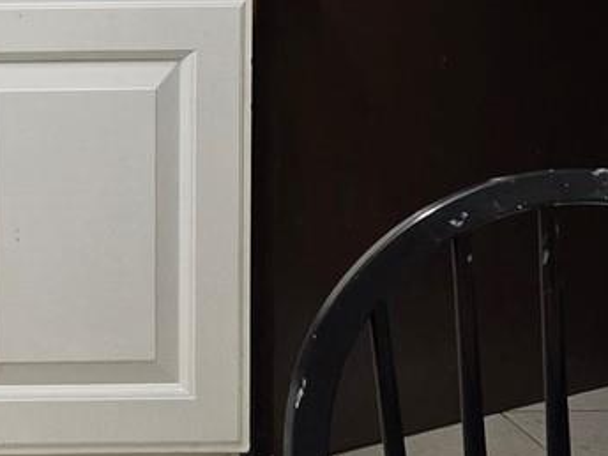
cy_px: -440
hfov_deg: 12.3
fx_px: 2406
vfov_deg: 10.1
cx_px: -702
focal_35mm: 137
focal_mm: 6.3
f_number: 1.7
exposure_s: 1/120
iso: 200
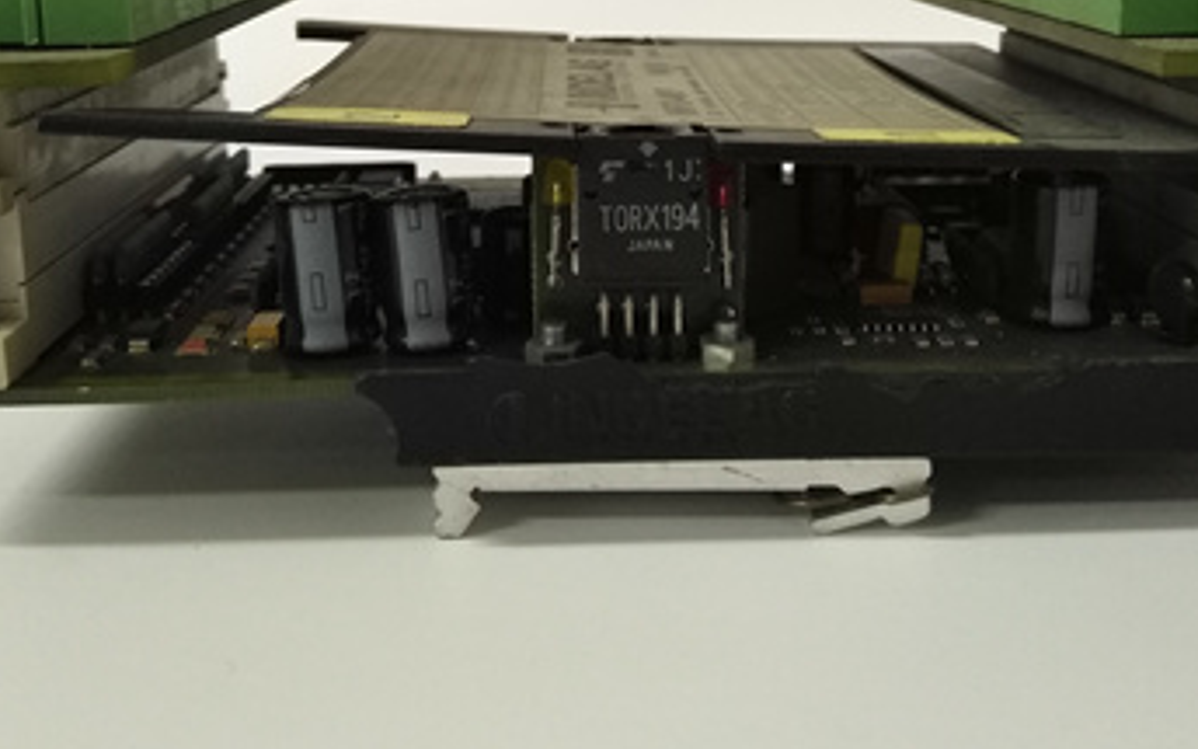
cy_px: 120
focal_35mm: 40
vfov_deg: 31.0
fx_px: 1306
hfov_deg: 49.3
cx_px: 616
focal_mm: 3.63
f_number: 1.8
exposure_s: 1/33.3
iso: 297
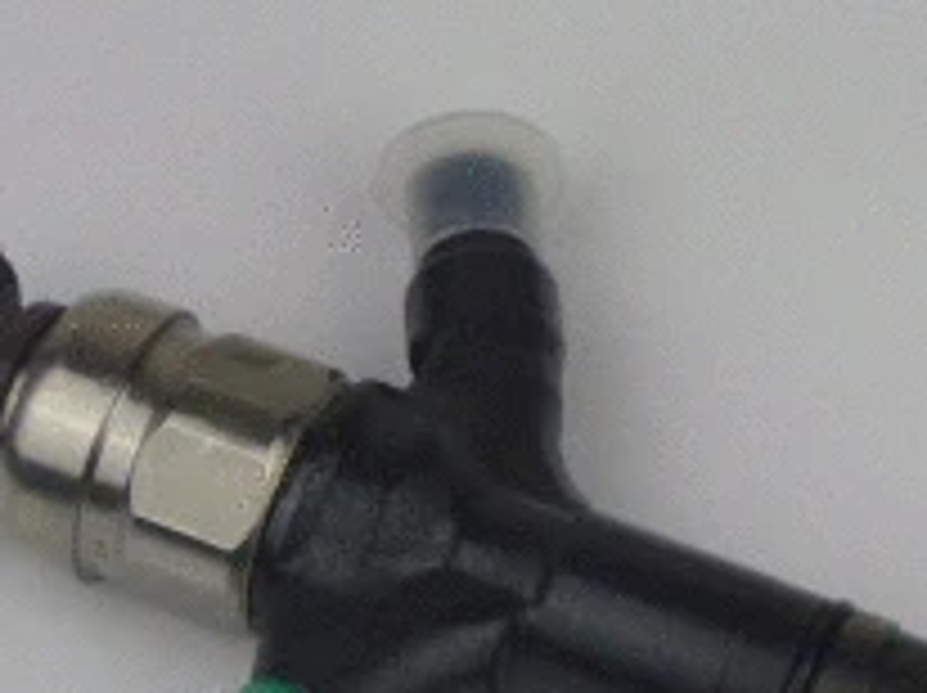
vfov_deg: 7.3
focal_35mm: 202
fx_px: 5403
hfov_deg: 9.7
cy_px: 576
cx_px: 936
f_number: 4.6
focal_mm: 11.7
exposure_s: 1/80
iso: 100
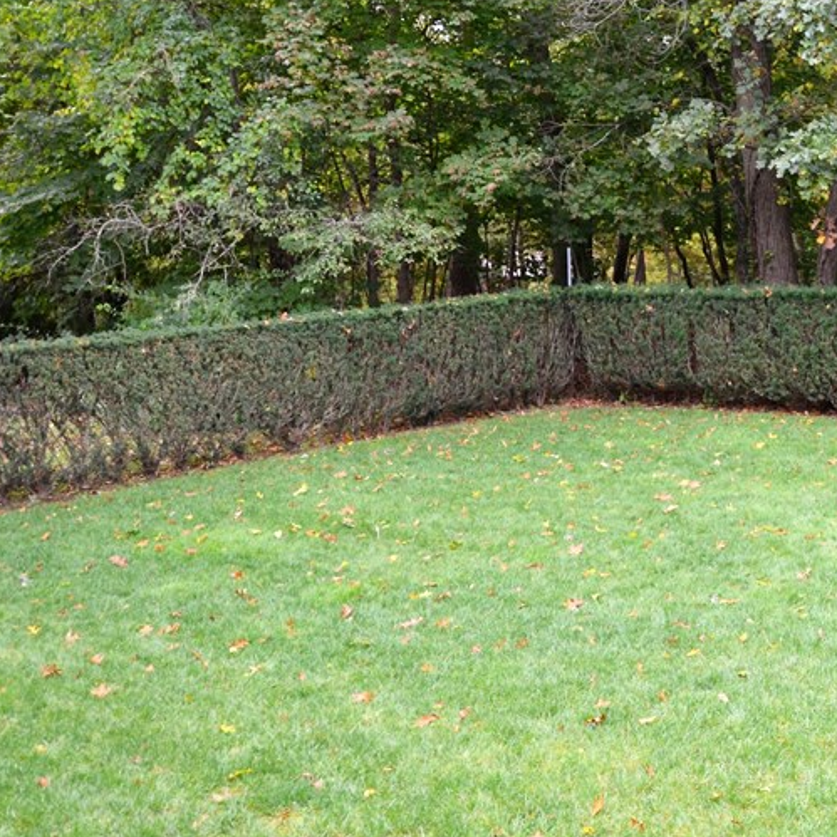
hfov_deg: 31.6
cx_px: 826
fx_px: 1368
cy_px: 318
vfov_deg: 33.9
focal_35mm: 50
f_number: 5.6
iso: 400
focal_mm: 18
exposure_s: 1/125
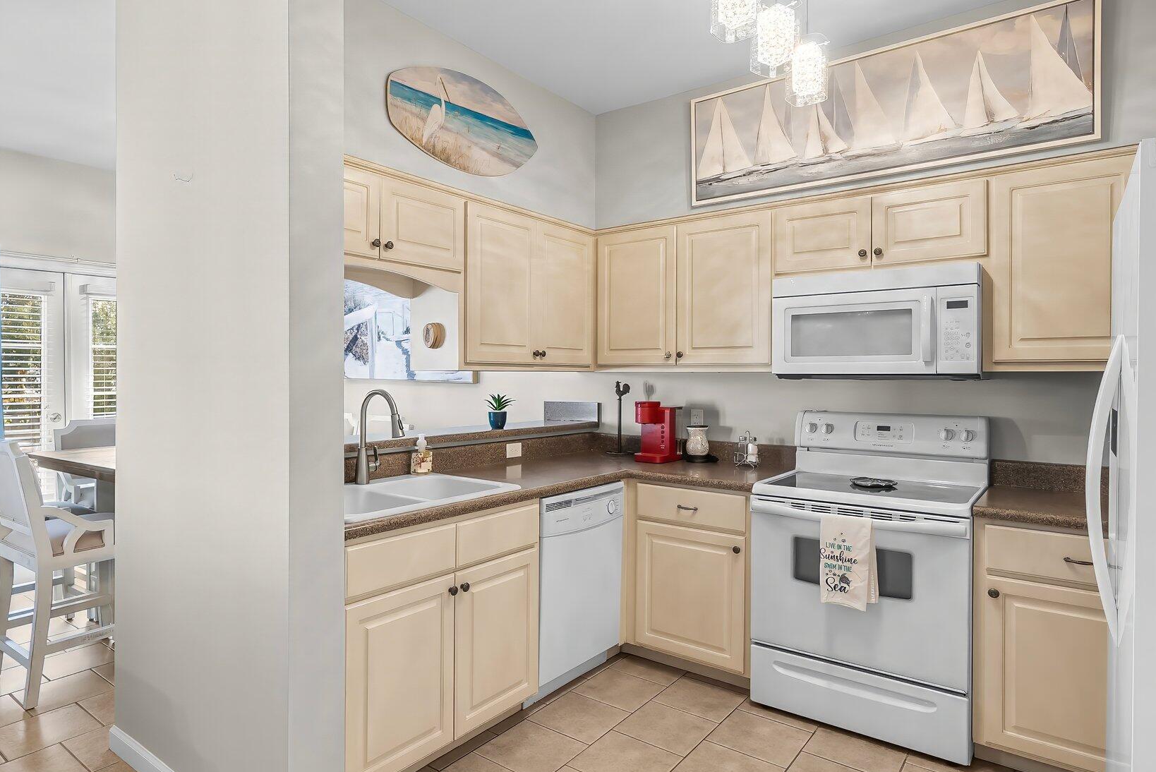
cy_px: 369
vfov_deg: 62.0
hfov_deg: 83.8
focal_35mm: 20
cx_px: 531
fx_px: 643
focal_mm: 16
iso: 400
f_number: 8
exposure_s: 1/8
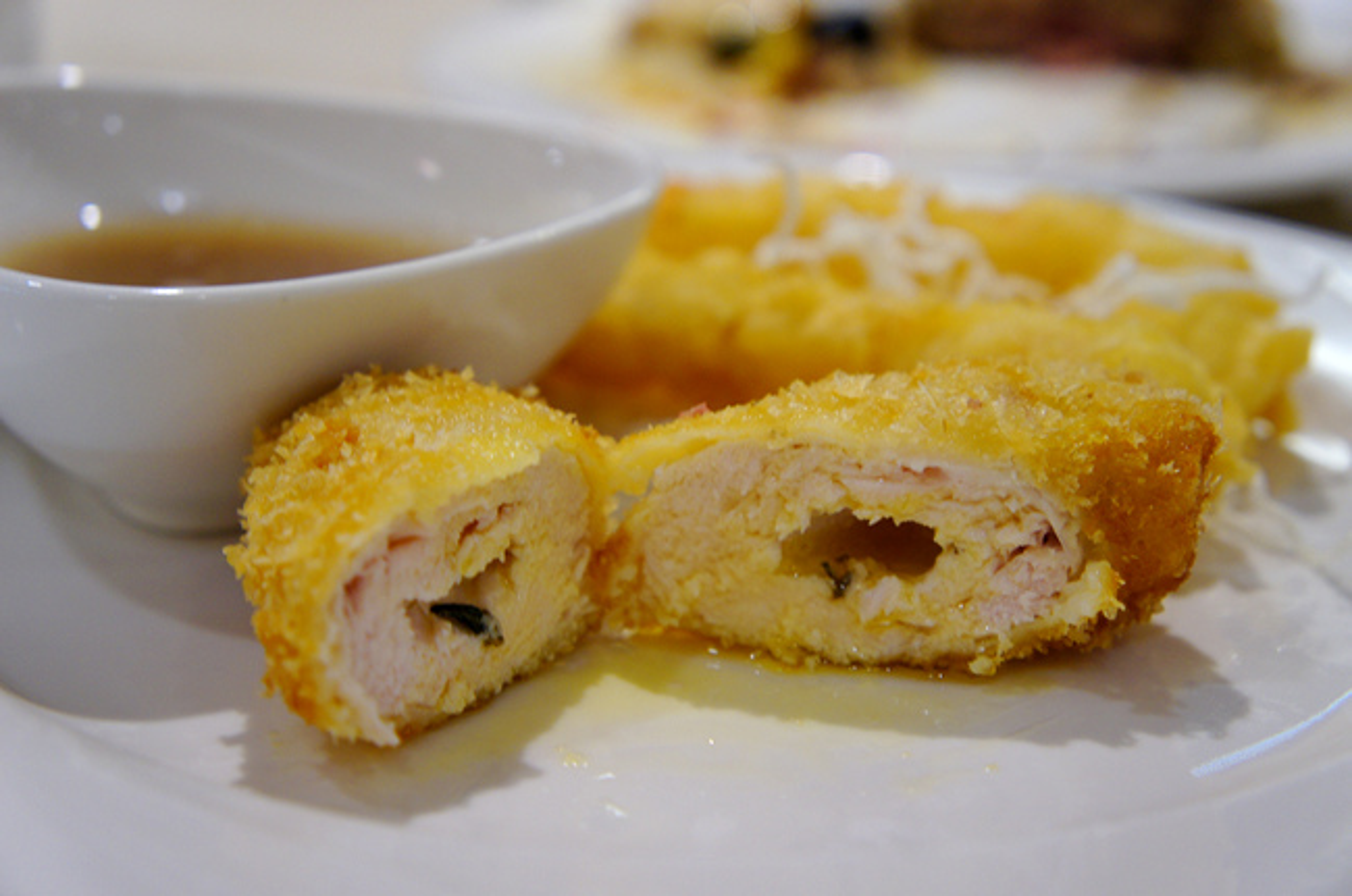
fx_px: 1968
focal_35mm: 52
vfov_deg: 25.7
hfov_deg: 37.9
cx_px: 676
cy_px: 448
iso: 400
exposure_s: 1/15
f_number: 4.5
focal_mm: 35
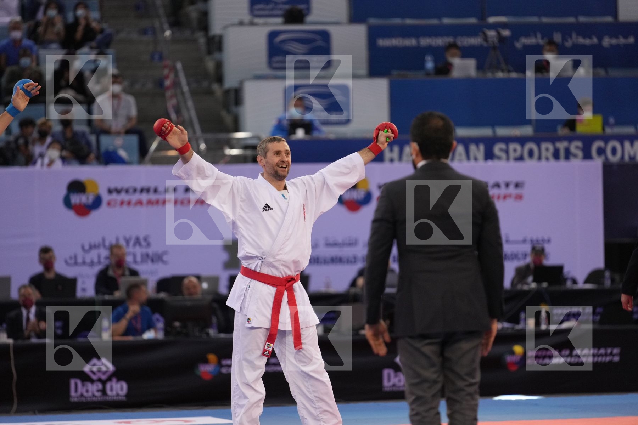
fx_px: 3544
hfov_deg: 10.3
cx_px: 319
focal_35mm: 200
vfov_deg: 6.9
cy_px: 212
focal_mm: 200
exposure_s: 1/1000
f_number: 2.8
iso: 2500
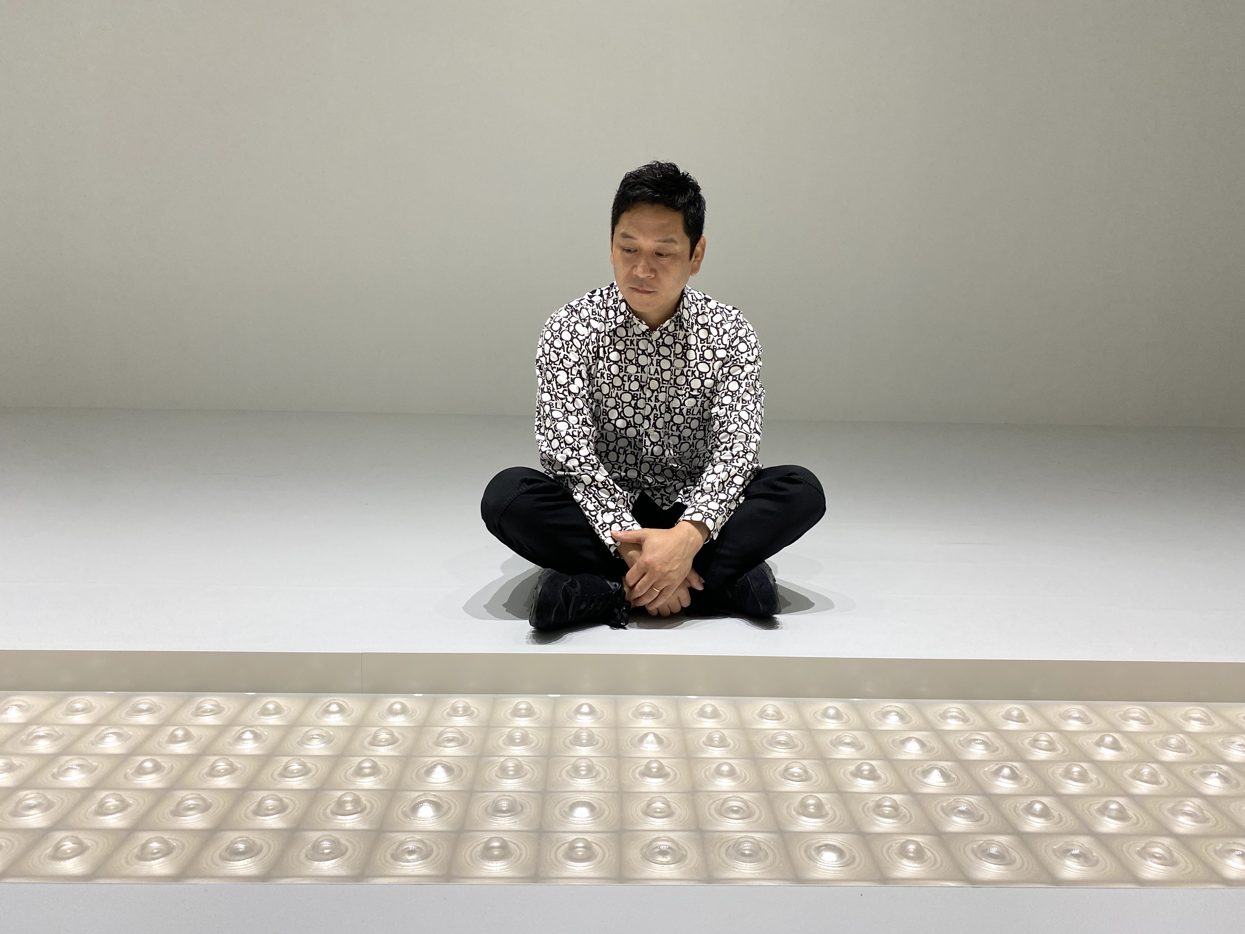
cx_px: 622
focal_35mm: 26
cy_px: 467
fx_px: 935
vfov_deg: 53.1
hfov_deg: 67.3
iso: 100
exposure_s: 1/100
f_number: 1.8
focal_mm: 4.25
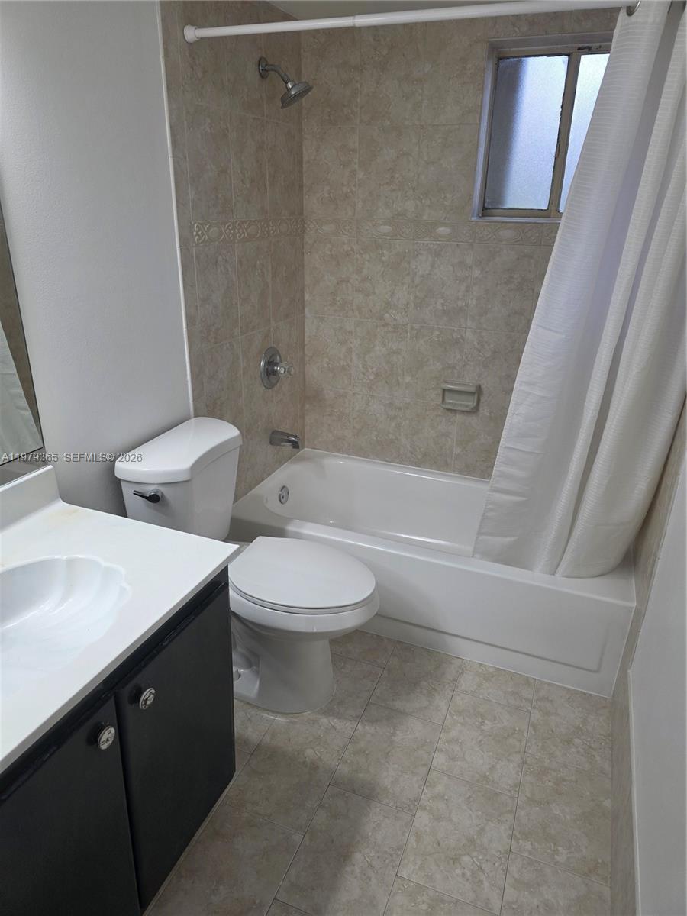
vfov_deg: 73.9
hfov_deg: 58.9
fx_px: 609
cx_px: 344
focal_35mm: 23
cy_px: 458
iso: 100
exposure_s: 1/120
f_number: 1.7
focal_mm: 6.3
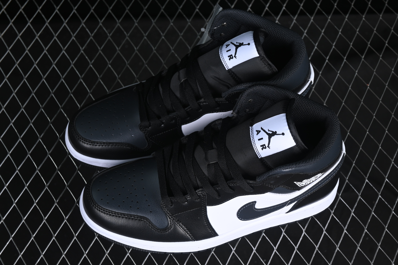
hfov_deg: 27.0
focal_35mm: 75
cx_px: 199
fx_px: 829
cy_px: 132
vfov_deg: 18.2
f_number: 6.3
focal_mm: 50
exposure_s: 1/60
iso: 160
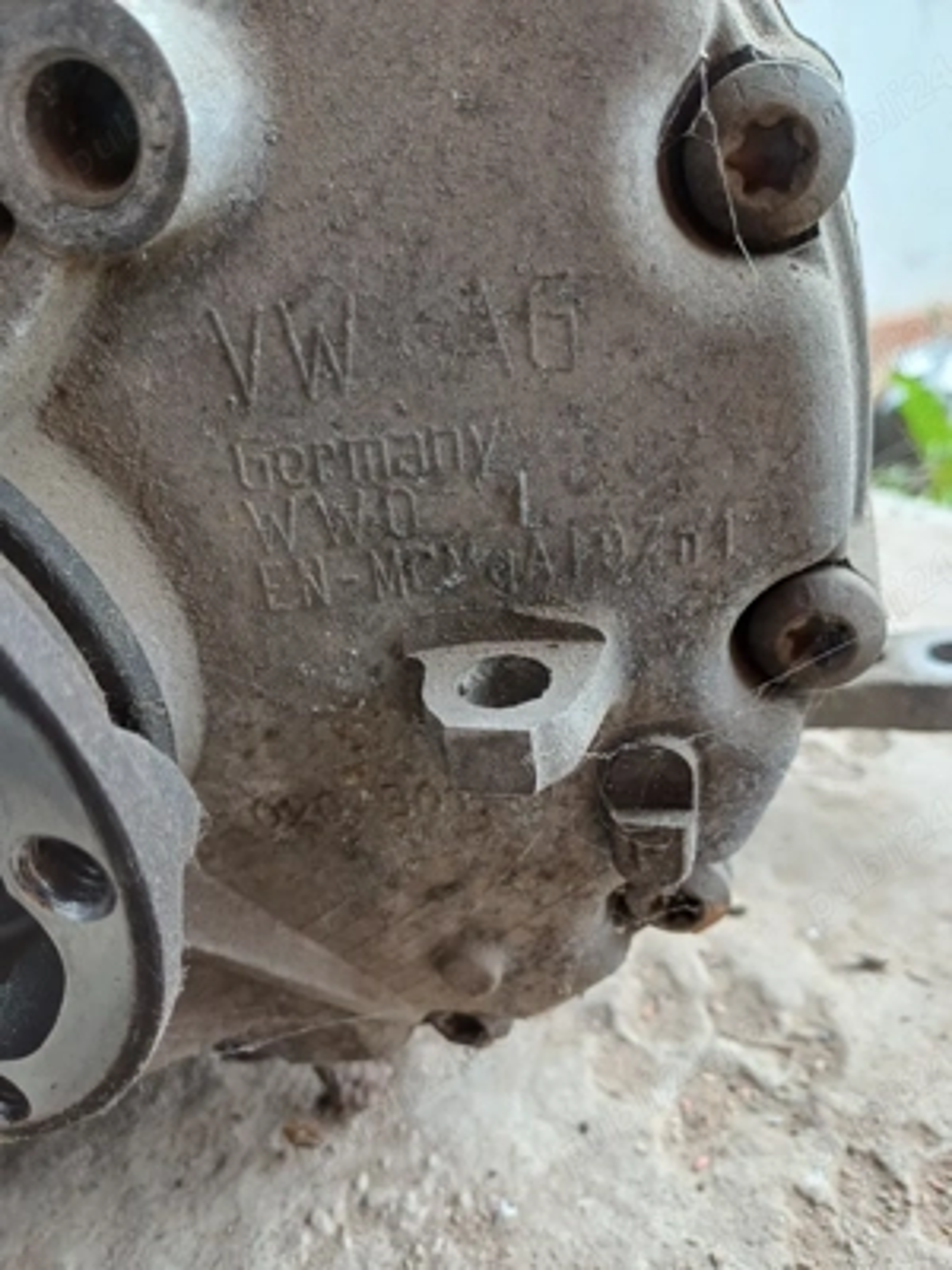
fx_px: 917
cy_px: 635
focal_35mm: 25
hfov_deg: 54.9
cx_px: 476
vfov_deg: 69.4
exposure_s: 1/50
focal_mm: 4.65
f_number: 1.8
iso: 125
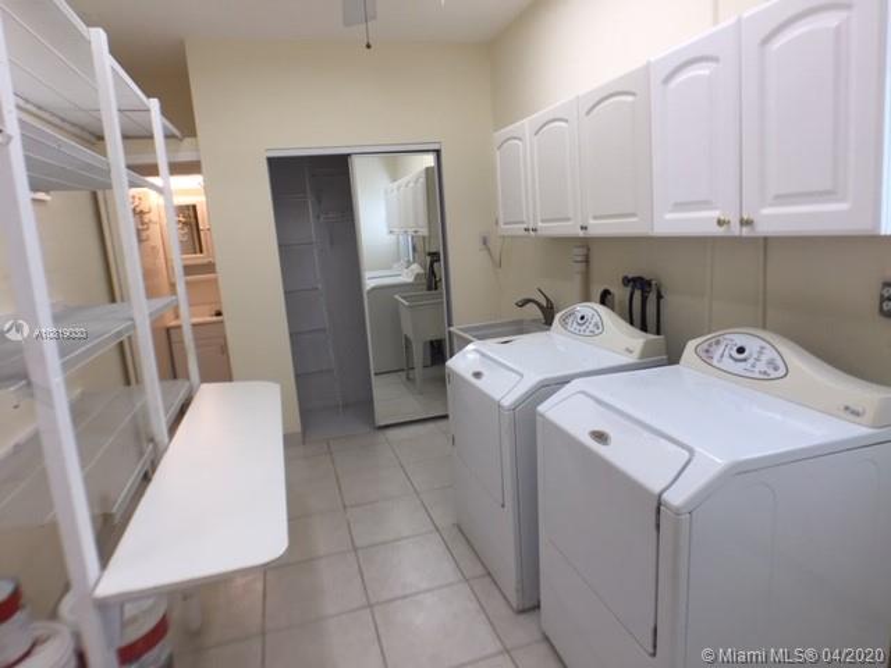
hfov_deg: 61.7
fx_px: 746
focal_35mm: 29
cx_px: 446
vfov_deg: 48.2
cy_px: 334
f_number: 2.2
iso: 50
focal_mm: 4.15
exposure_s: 1/120
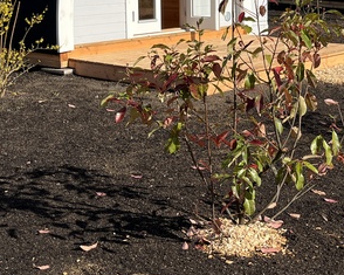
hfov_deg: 26.8
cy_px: 39
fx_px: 702
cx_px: 293
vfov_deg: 21.7
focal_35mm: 69
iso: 50
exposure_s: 1/3413
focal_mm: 5.1
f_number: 1.6
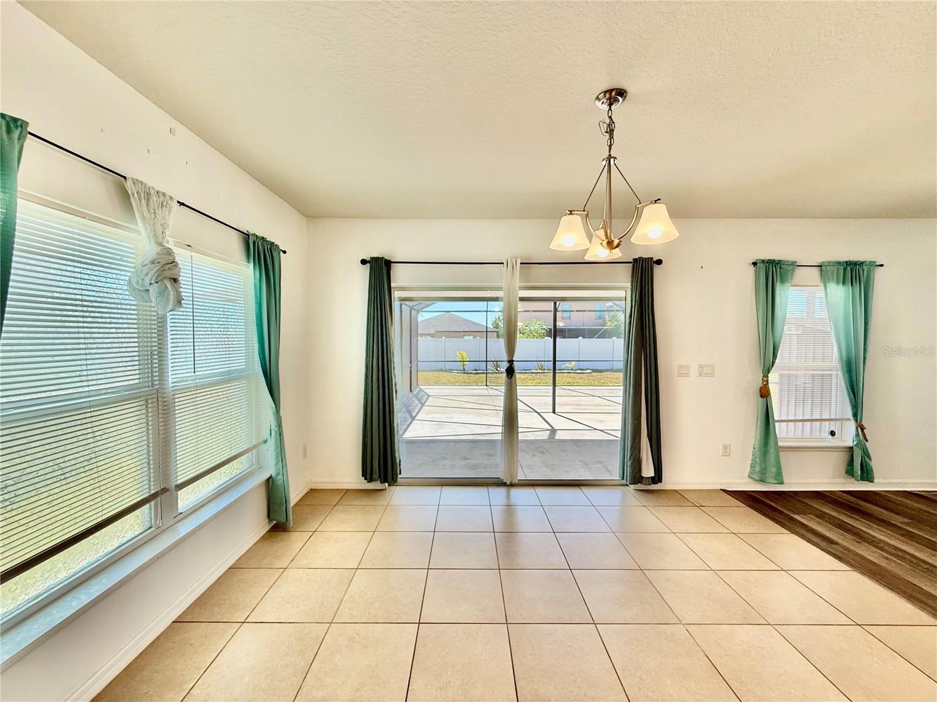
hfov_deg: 102.1
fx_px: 379
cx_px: 468
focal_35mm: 14
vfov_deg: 85.7
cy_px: 351
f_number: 2.2
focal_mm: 2.22
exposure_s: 1/120
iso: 100
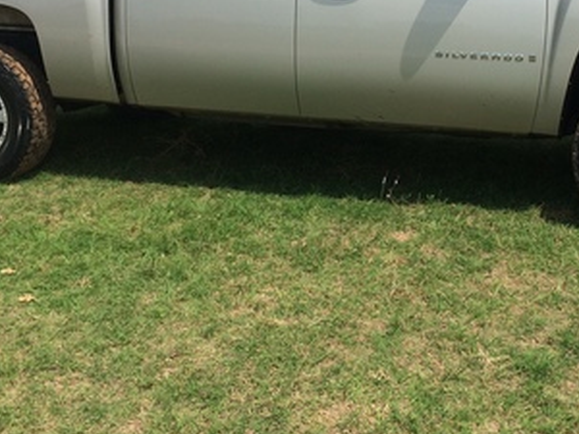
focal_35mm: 61
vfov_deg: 23.6
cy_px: 68
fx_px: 1020
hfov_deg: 31.5
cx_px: 375
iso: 32
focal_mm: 4.15
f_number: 2.2
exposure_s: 1/2053
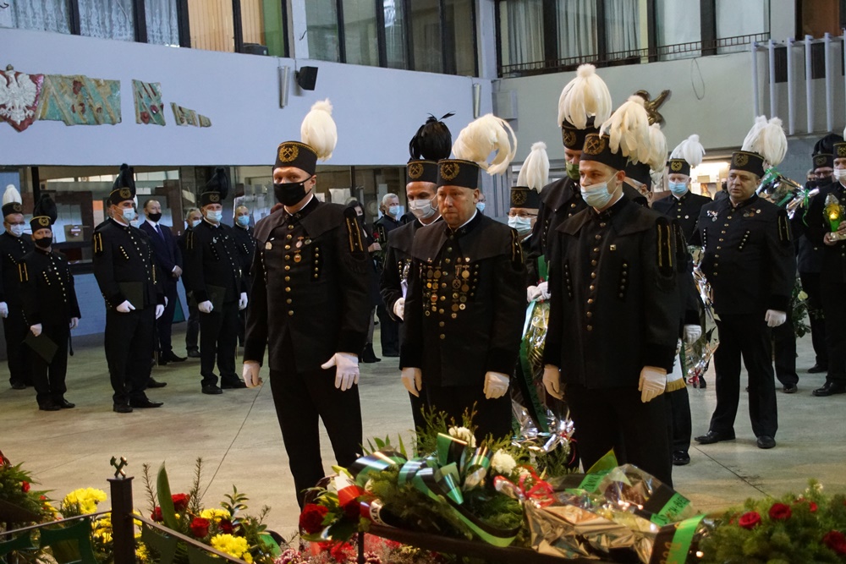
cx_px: 423
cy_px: 282
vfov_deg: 25.8
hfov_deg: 37.8
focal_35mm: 52
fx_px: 1234
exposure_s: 1/50
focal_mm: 35
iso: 3200
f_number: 4.5
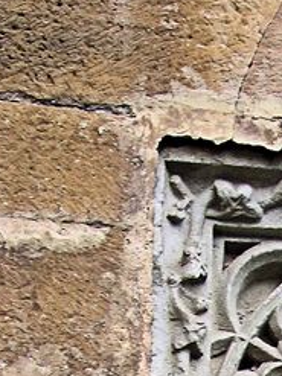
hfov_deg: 9.1
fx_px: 1718
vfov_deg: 11.5
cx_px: 433
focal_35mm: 158
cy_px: 706
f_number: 4.4
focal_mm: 8
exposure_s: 1/88.5
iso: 50
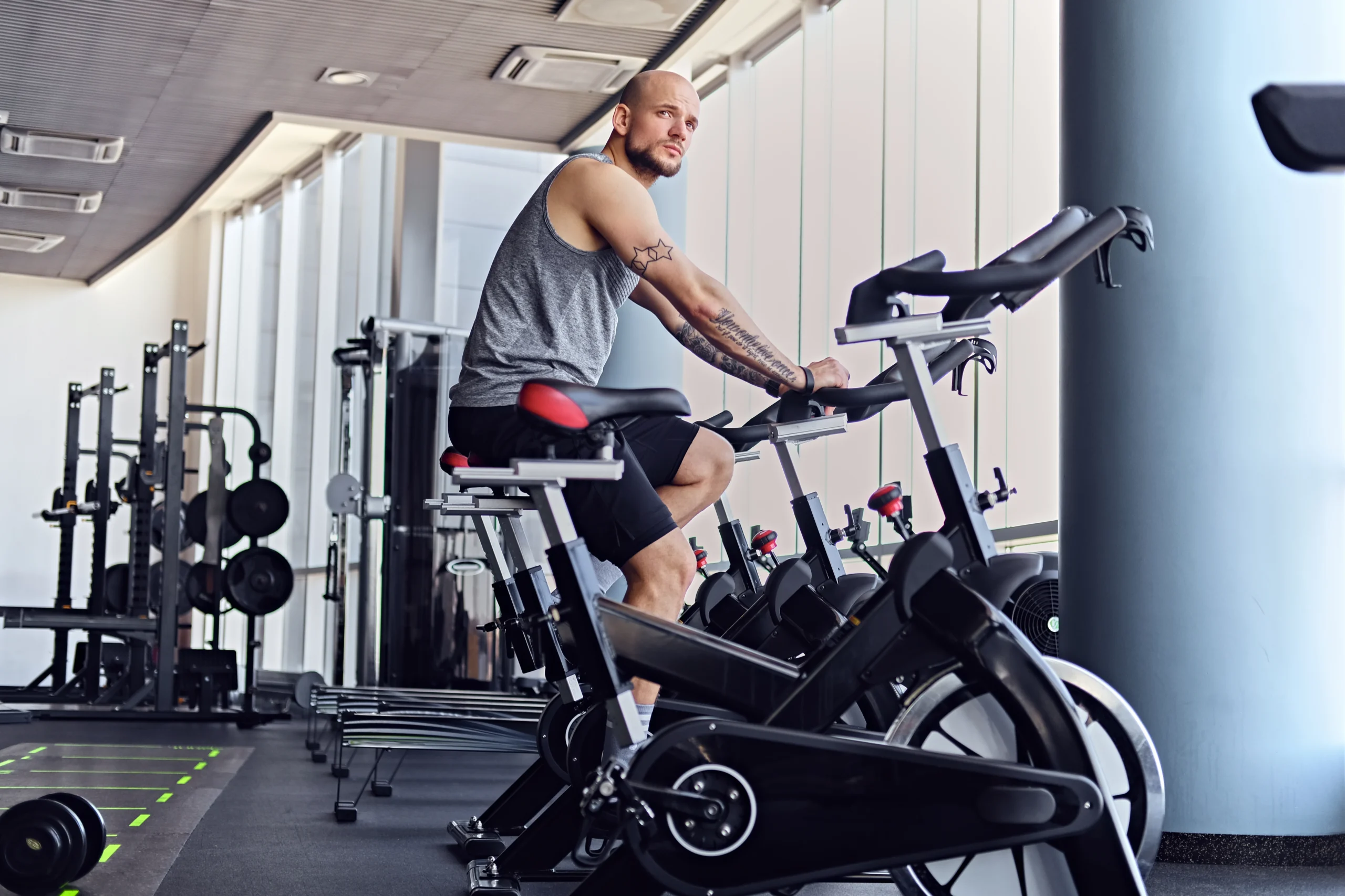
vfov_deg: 25.5
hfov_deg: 37.5
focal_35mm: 53
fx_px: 1980
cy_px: 448
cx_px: 672
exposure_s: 1/250
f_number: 2.2
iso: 200
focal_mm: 35
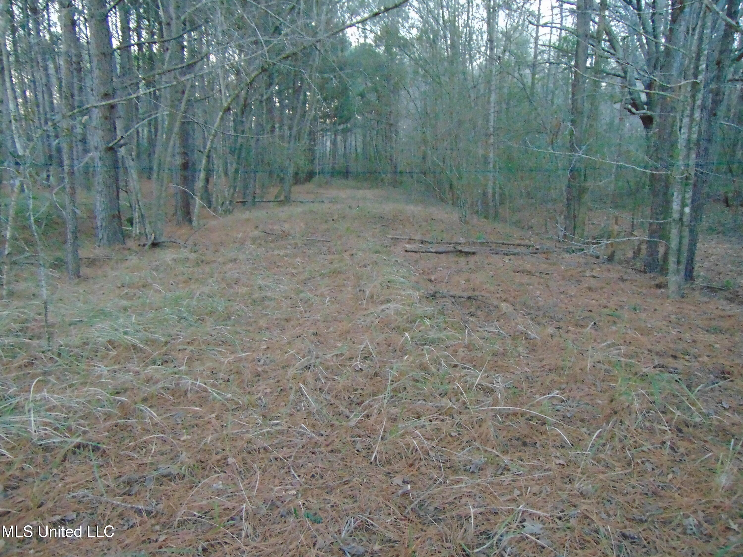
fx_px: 537
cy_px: 278
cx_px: 372
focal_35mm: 25
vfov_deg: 54.9
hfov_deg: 69.4
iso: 800
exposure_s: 1/25
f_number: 3
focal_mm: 4.5
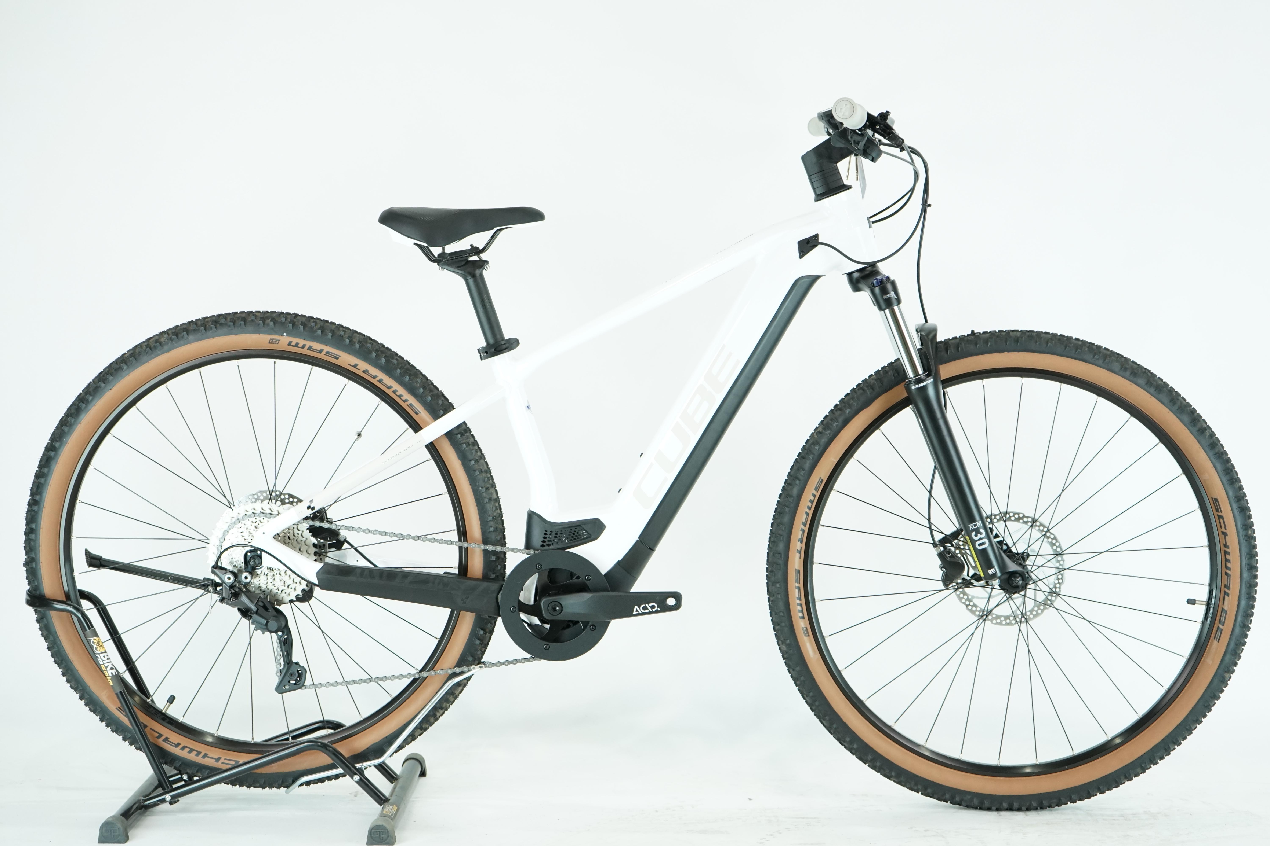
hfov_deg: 33.4
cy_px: 423
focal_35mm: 60
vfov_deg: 22.6
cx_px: 635
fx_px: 2117
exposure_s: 1/200
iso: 1600
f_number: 5
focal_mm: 60
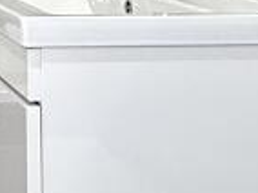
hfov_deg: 16.8
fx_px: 752
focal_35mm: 101
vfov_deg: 13.7
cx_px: -180
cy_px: -100
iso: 200
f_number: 2.2
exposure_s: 1/100
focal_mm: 2.22
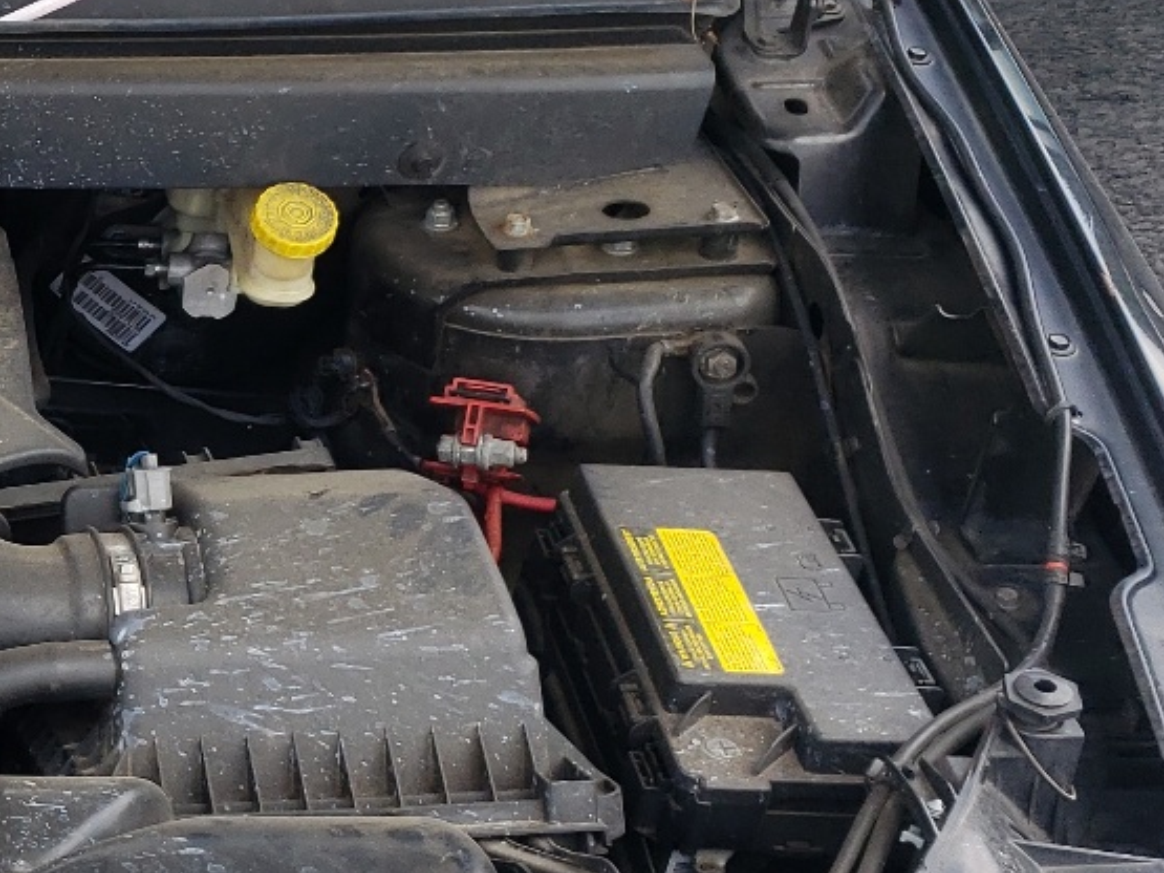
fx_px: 2521
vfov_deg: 19.6
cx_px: -405
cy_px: 558
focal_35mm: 75
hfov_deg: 22.8
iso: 50
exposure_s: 1/588
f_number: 1.5
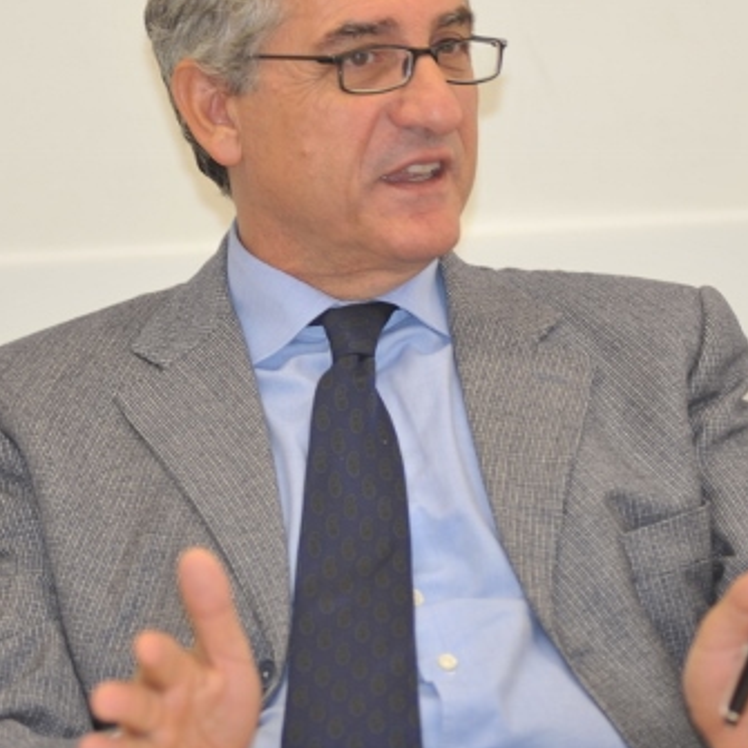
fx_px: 4963
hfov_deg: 8.6
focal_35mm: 203
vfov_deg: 8.6
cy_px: 313
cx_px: 402
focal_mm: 100
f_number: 2.8
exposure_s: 1/100
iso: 500
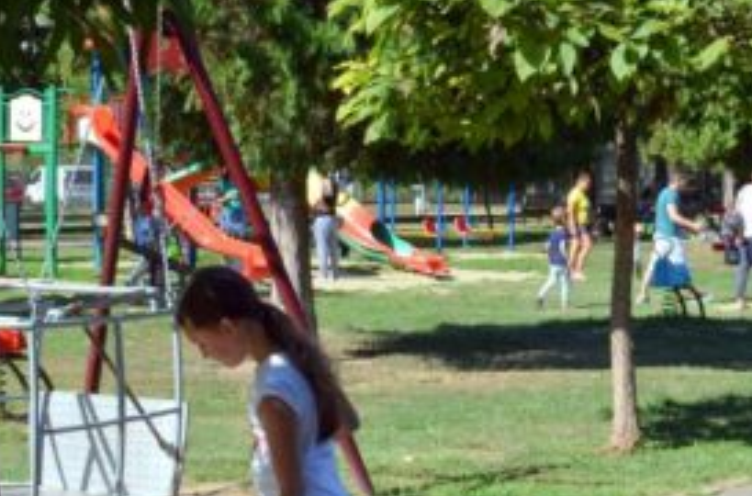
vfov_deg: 14.5
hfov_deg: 21.3
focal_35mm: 93
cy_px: 441
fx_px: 1936
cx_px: 19
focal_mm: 22
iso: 160
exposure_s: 1/250
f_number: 8
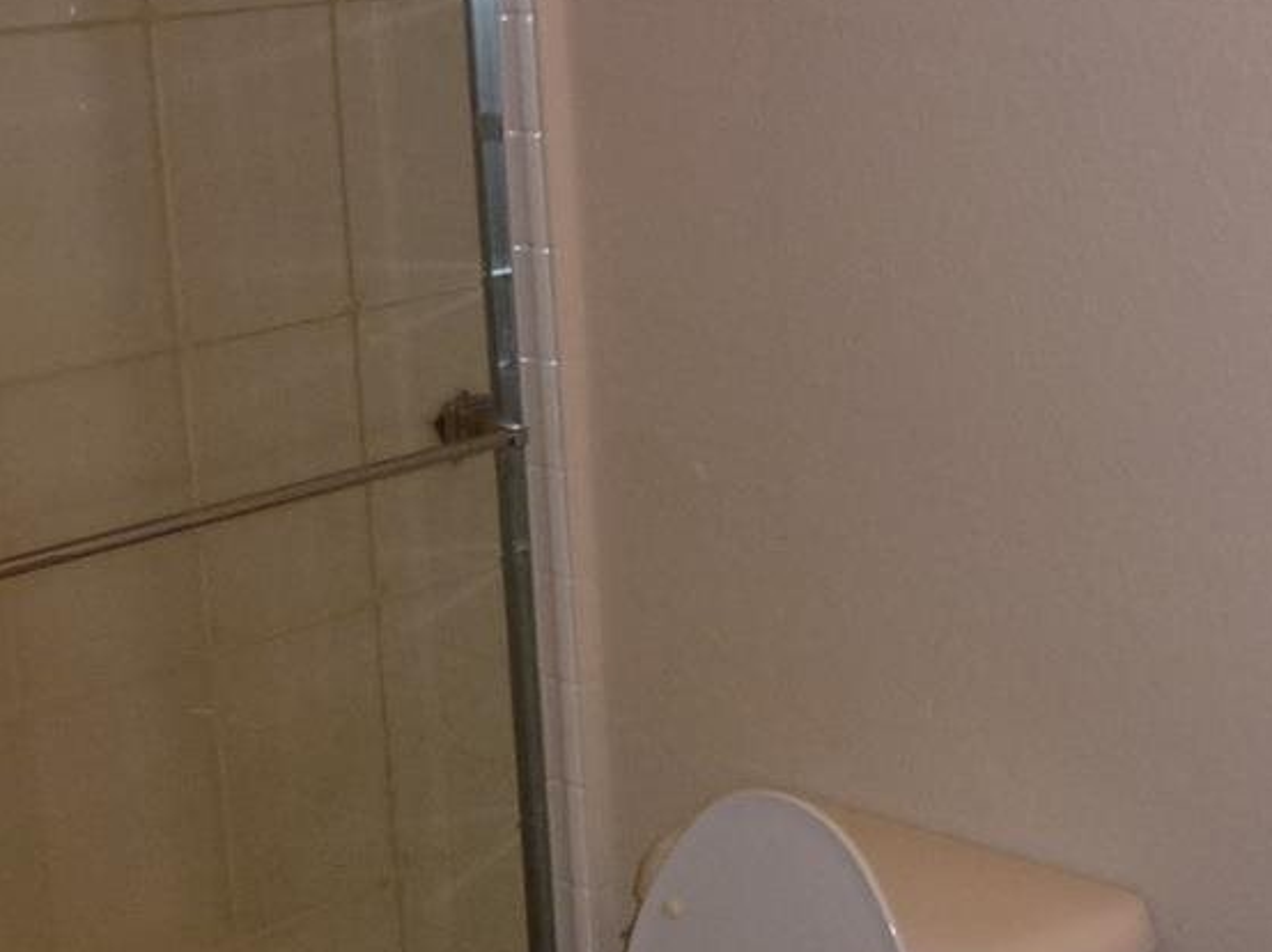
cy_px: 466
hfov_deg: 29.5
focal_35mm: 65
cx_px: 912
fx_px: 2387
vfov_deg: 22.6
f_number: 3.3
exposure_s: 1/60
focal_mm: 4.3
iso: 160
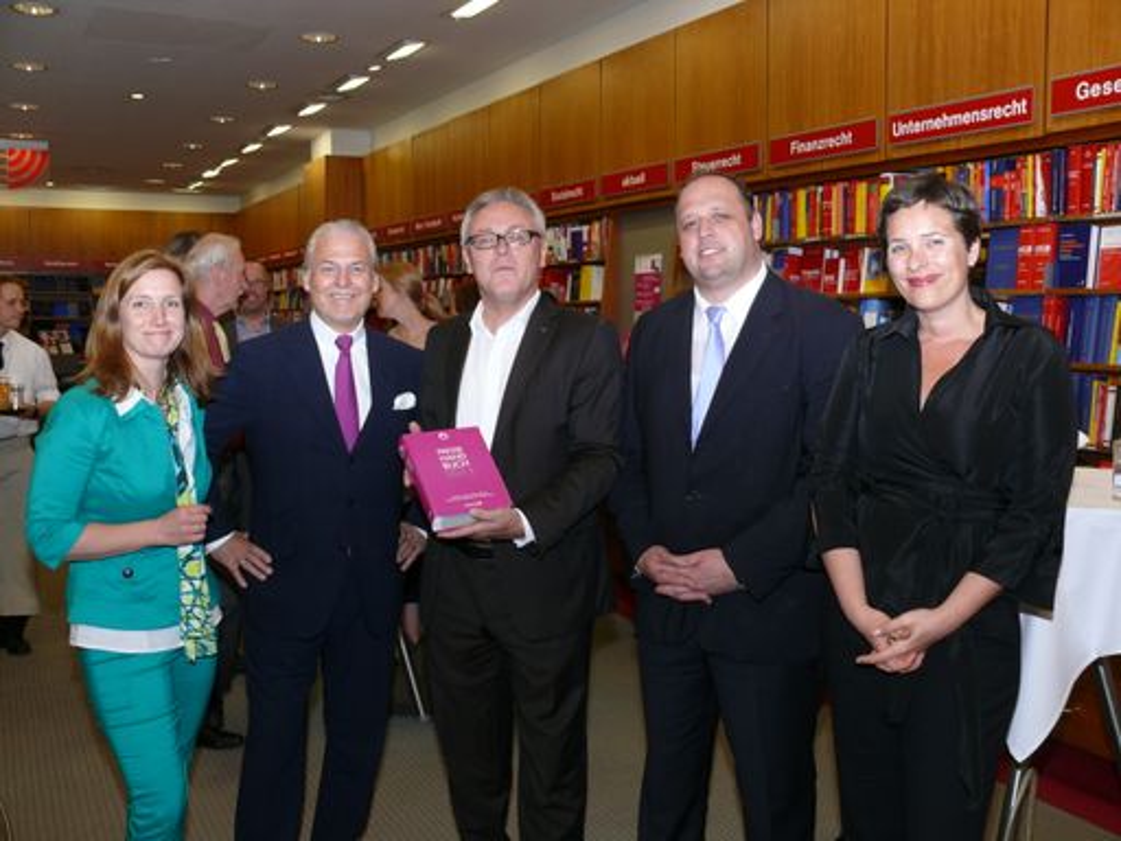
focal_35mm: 35
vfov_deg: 40.7
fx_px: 1133
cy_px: 420
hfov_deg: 52.6
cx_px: 560
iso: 100
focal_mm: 7.4
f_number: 4
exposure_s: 1/30
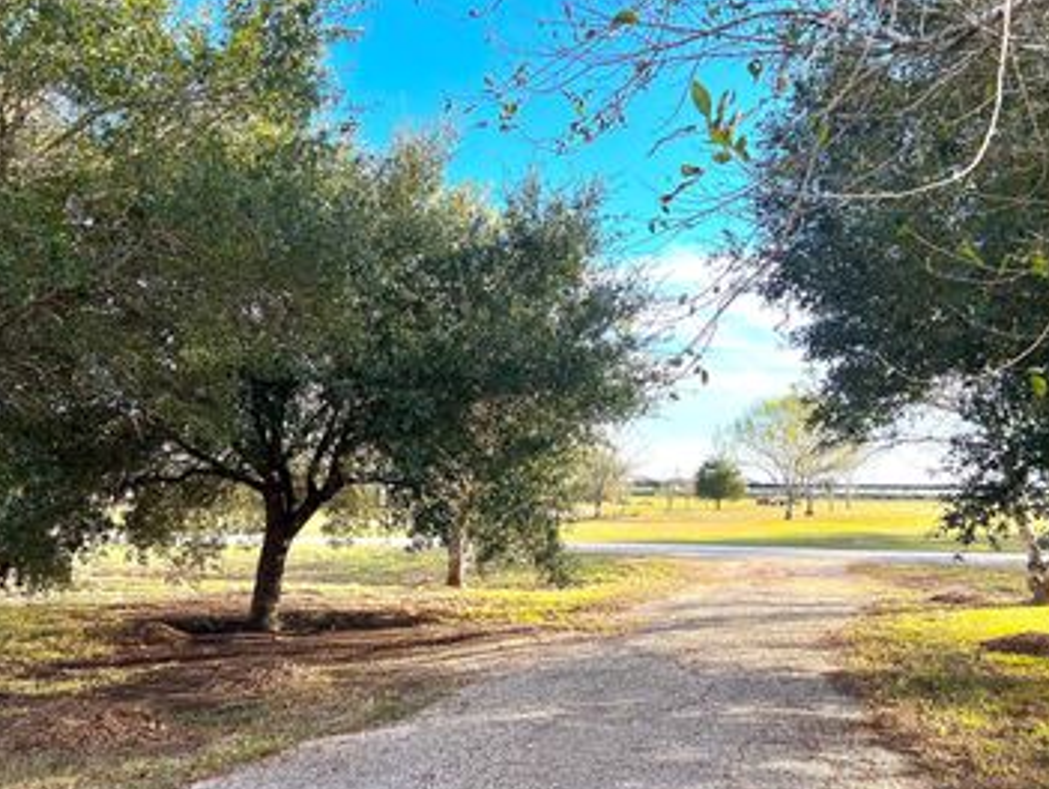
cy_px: 435
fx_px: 1122
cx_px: 538
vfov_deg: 38.7
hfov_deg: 50.1
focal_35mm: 37
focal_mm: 5.7
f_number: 1.5
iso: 50
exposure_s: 1/1147
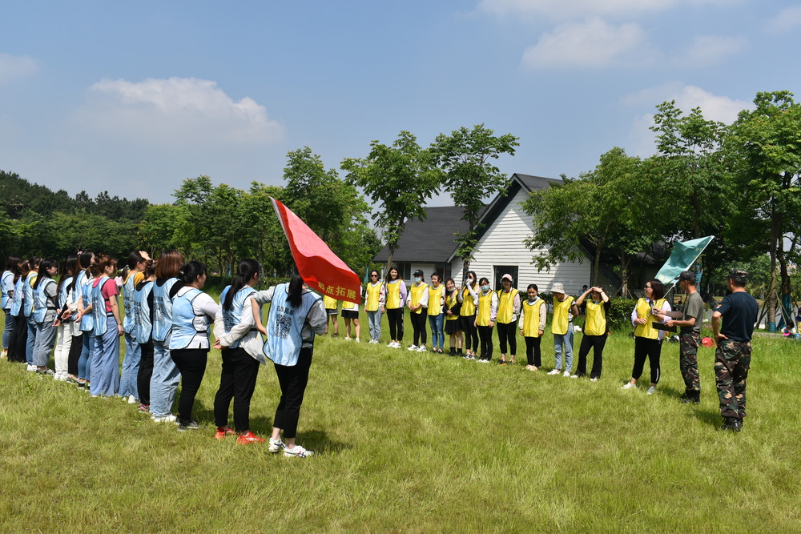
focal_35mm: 33
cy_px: 267
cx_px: 400
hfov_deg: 57.2
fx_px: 734
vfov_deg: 40.0
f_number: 9
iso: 100
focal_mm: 22
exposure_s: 1/320
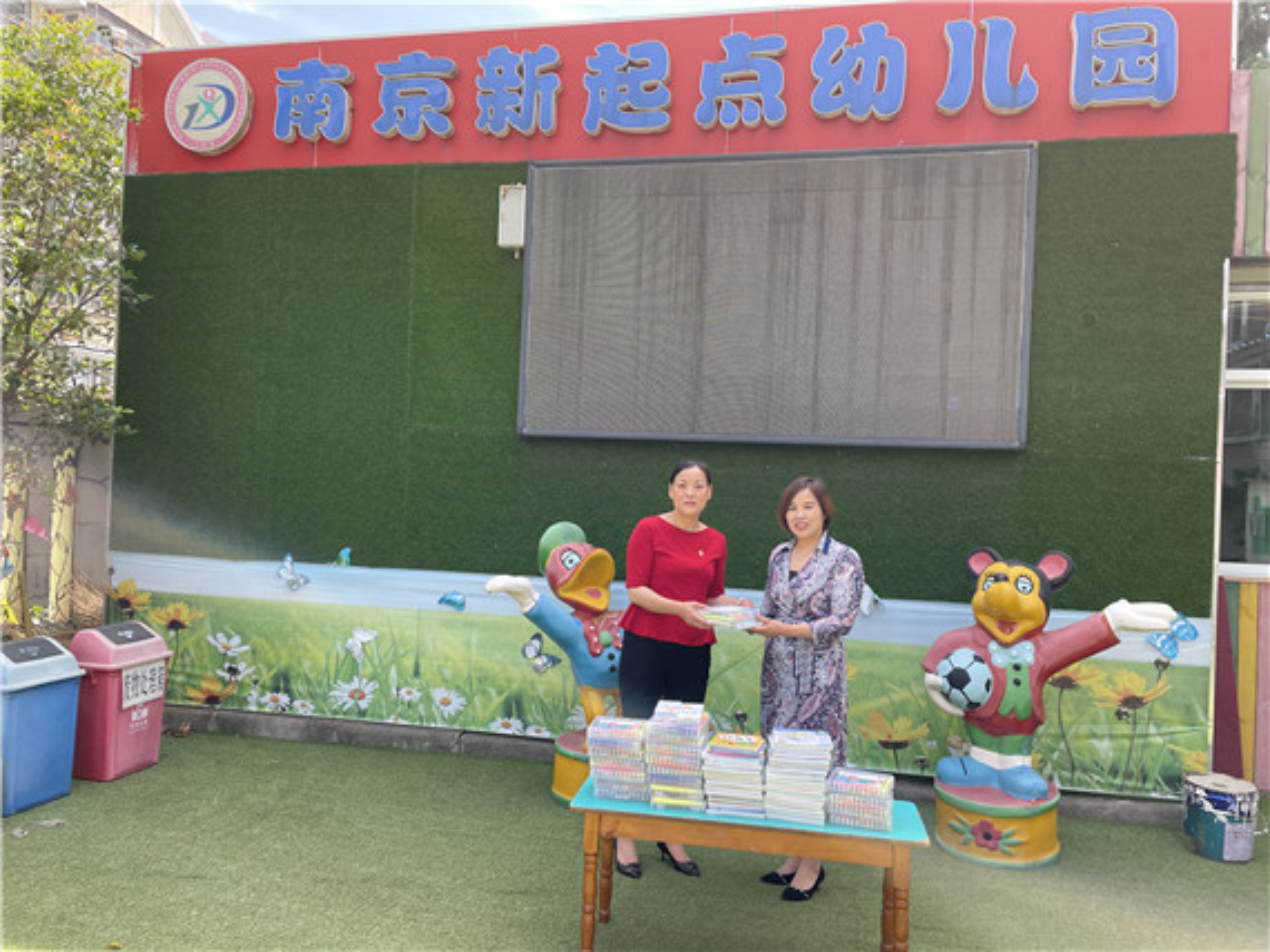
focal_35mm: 26
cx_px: 635
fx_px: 953
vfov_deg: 53.0
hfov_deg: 67.3
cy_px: 476
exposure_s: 1/477
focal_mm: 4.2
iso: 32
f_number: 1.6
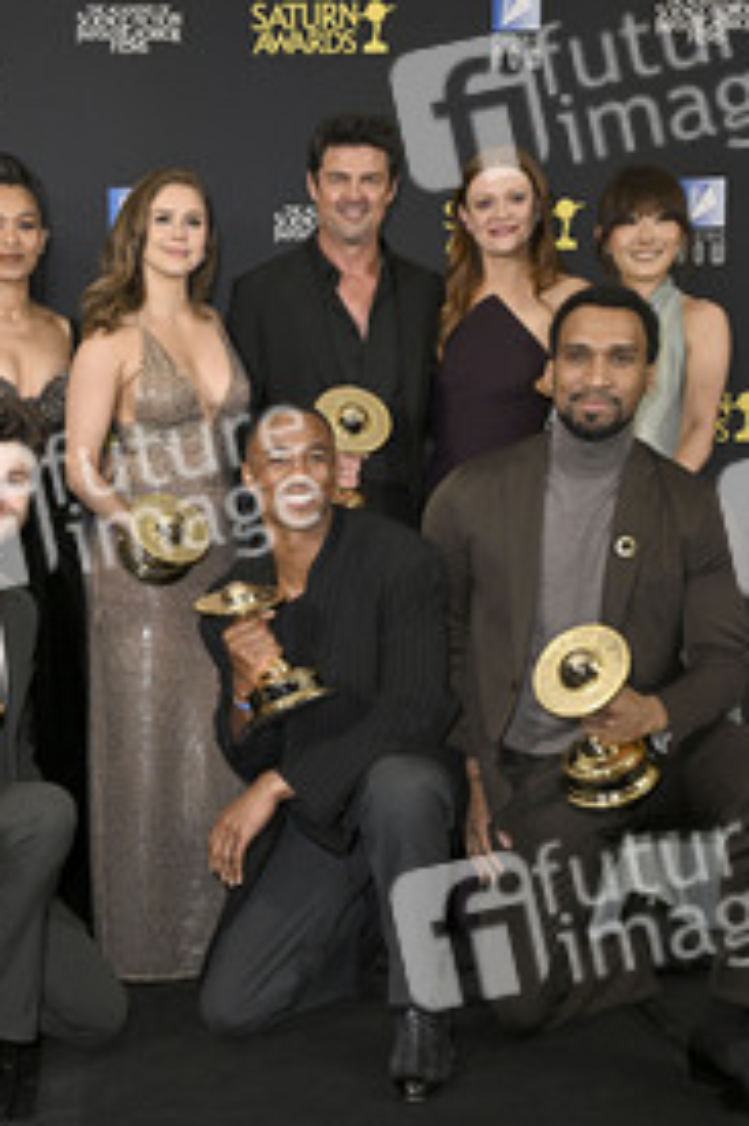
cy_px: 708
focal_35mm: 51
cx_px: 229
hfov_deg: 26.3
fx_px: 1594
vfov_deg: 38.6
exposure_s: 1/320
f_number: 5.6
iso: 2000
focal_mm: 35
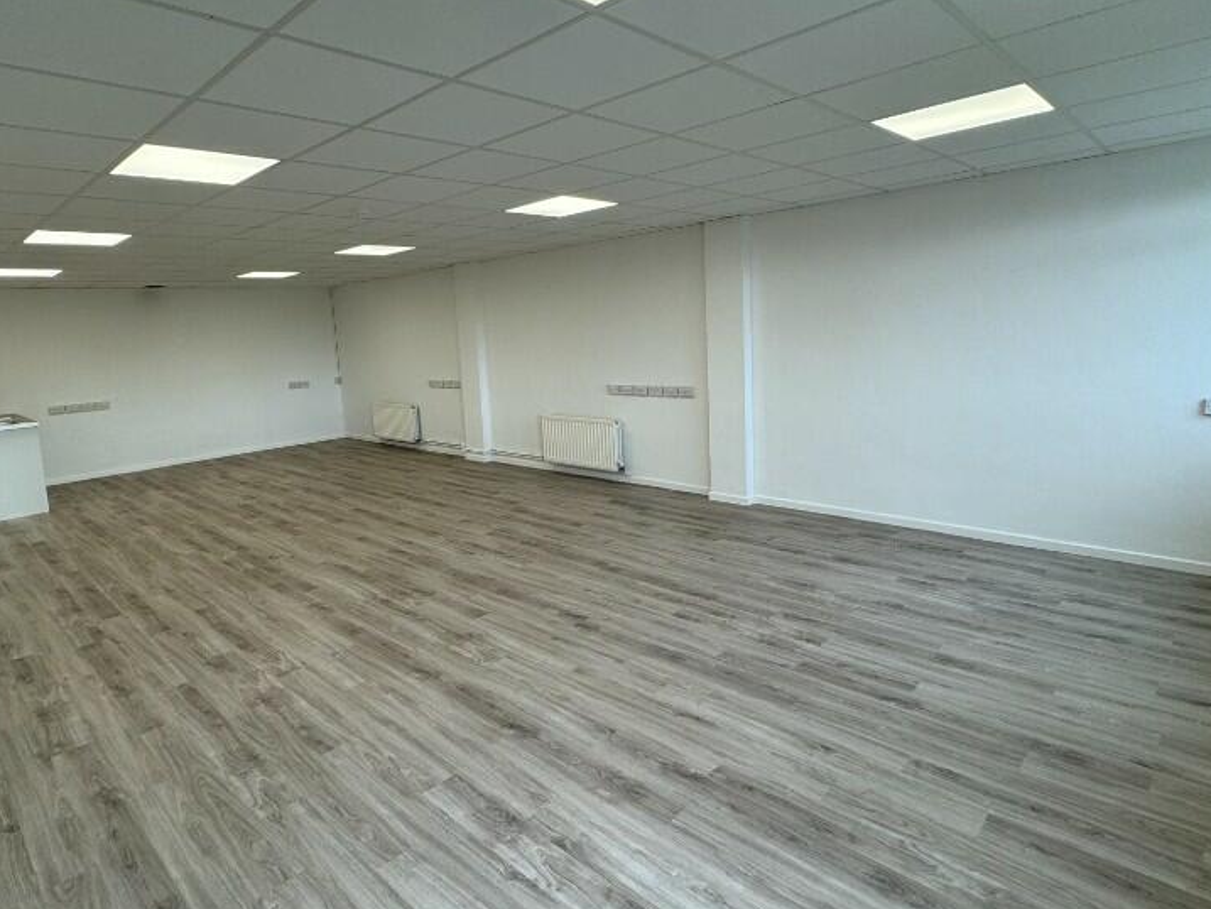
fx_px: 700
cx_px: 524
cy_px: 416
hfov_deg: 81.3
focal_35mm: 20
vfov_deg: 65.9
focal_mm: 2.22
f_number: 2.2
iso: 64
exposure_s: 1/100
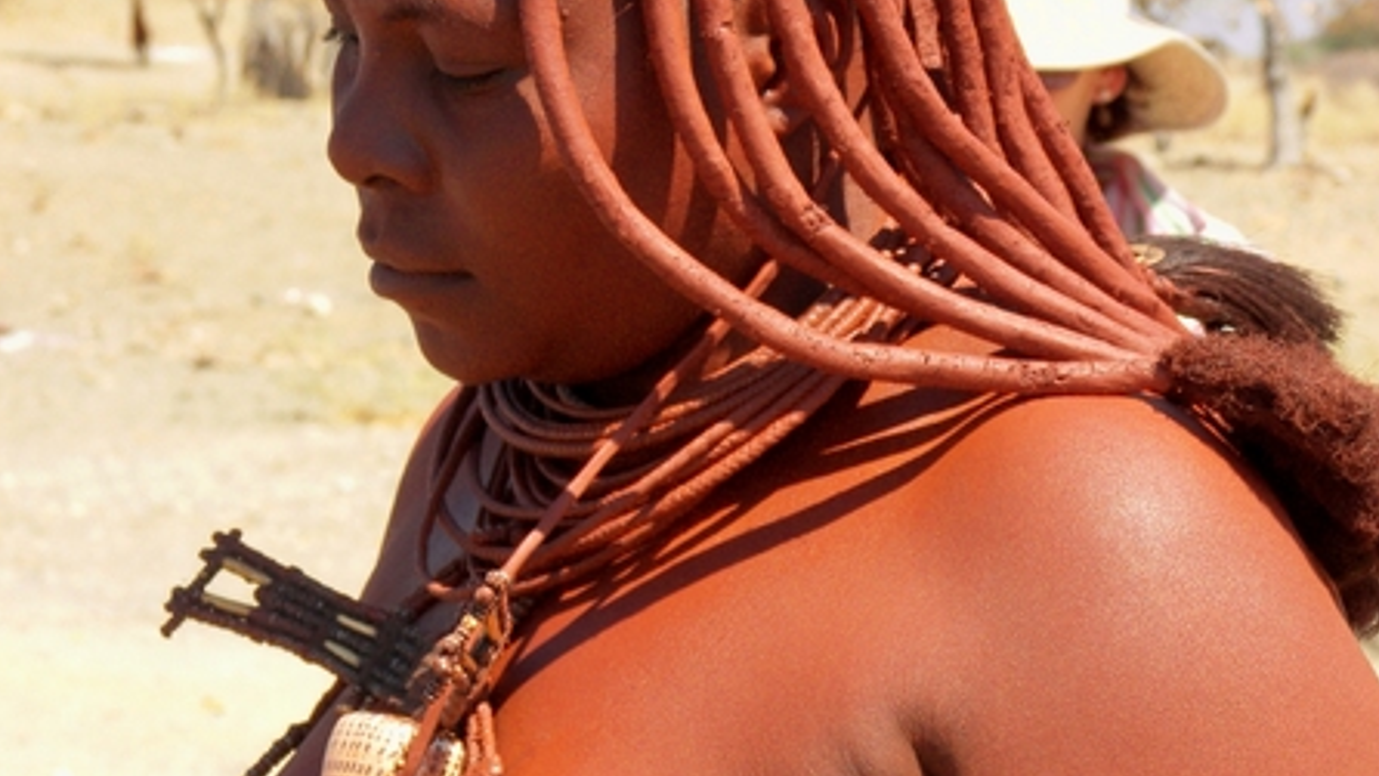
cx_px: 690
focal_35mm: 129
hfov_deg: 16.6
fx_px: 4718
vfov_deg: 9.4
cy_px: 356
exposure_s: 1/320
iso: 50
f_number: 4
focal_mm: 18.6
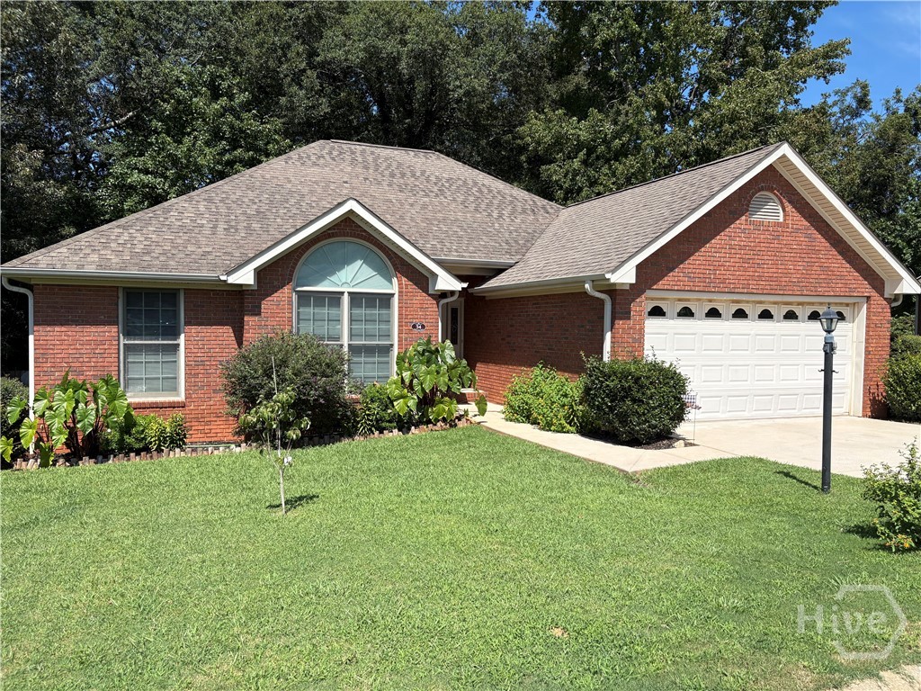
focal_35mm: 26
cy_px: 346
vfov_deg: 53.1
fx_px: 692
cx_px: 460
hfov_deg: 67.3
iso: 50
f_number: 1.6
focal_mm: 5.96
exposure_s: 1/2985
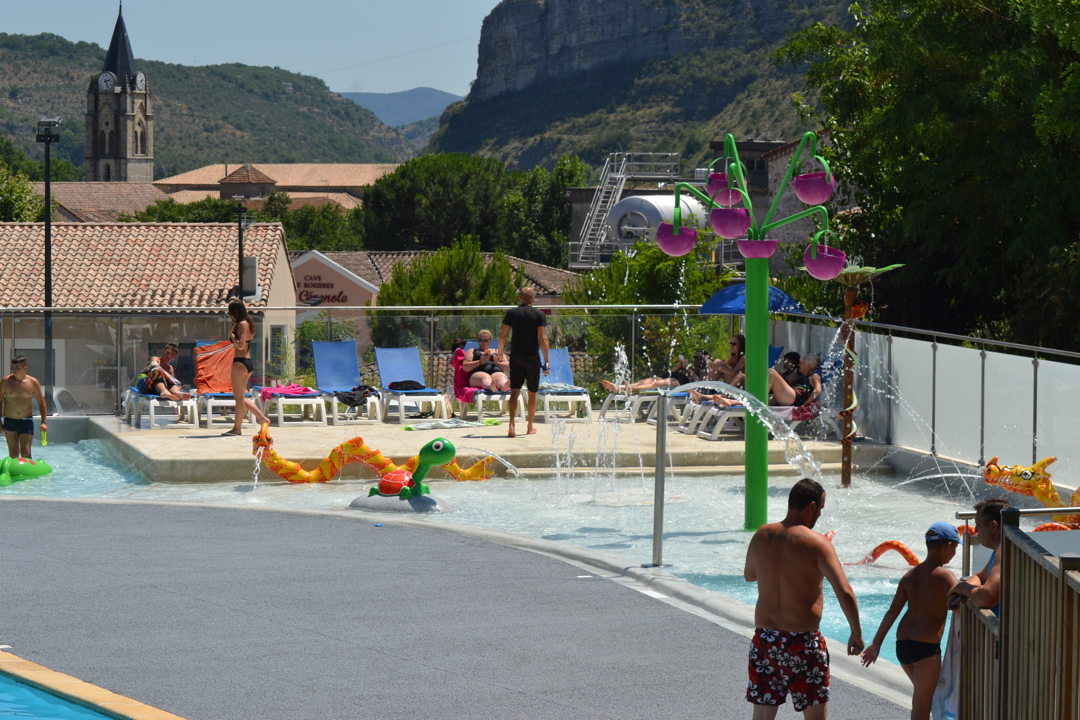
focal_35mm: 105
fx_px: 3150
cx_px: 540
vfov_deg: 13.0
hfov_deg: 19.5
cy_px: 360
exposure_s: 1/200
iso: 100
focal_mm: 70
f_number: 11
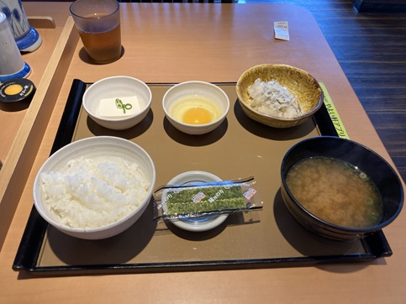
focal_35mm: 28
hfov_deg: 63.5
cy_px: 152
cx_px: 203
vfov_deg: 49.7
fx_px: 328
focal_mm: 3.99
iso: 50
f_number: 1.8
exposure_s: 1/120
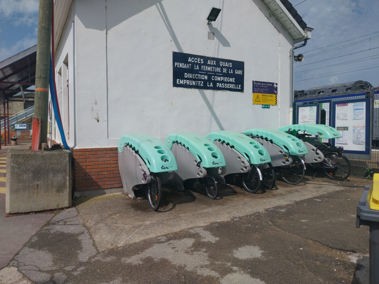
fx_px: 285
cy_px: 142
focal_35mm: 26
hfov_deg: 67.3
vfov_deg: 53.1
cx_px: 190
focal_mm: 4
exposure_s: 1/2917
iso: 25
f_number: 1.8
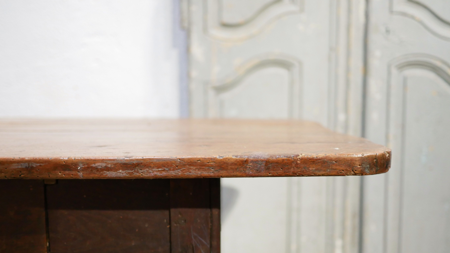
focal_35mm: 44
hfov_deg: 46.4
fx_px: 525
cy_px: 168
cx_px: 223
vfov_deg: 27.0
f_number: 1.7
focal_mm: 20
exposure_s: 1/60
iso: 800
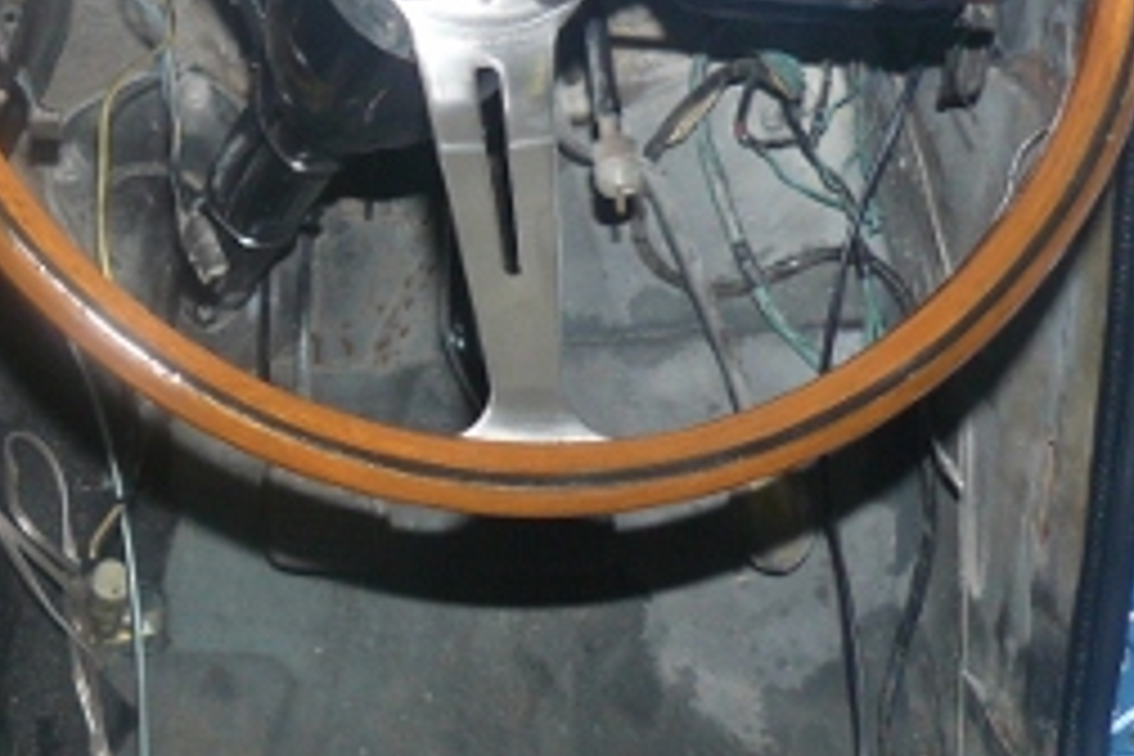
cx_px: -230
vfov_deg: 14.2
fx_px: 2992
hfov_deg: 20.1
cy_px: 63
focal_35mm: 95
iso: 100
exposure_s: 1/30
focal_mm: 6
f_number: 2.8
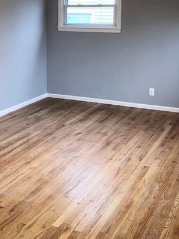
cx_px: 68
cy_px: 72
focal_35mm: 53
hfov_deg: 27.4
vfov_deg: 35.7
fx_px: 366
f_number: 1.8
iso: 20
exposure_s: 1/24
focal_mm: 4
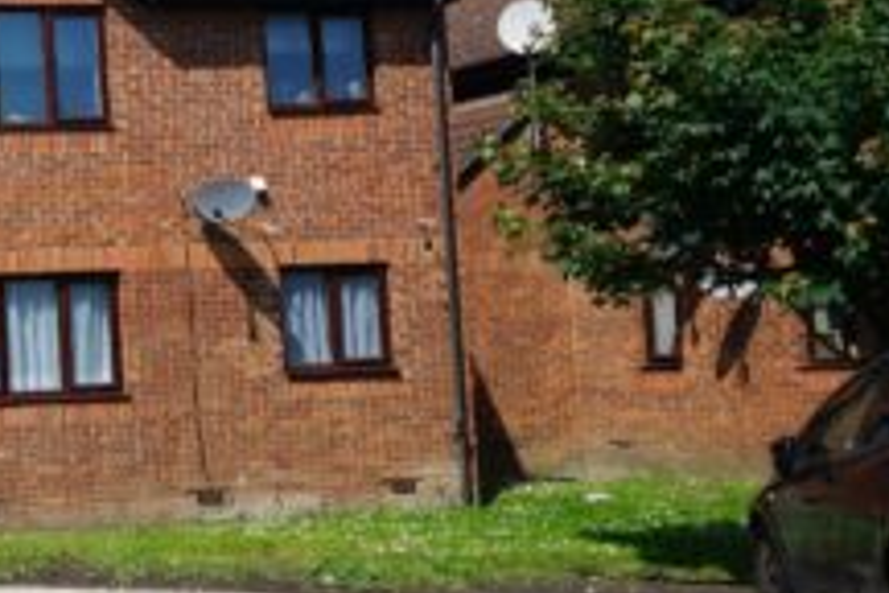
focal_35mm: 64
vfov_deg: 21.2
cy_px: 251
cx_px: -309
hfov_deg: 26.1
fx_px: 1580
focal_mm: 23
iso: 100
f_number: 14
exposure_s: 1/80
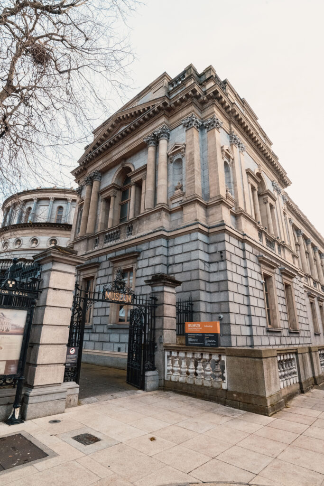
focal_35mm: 20
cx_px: 162
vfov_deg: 84.0
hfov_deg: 61.9
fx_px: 270
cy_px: 243
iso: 4000
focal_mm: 20
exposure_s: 1/100
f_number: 16
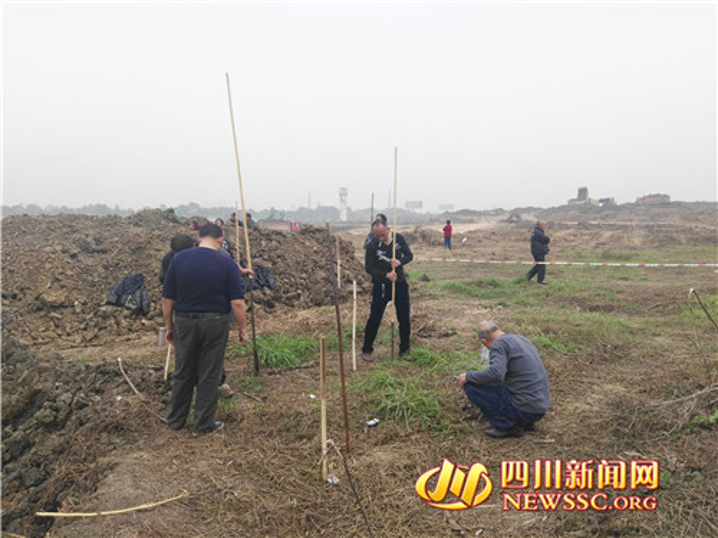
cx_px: 359
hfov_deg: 63.4
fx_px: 581
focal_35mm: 28
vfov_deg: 49.7
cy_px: 269
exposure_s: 1/246
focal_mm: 2.96
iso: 64
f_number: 2
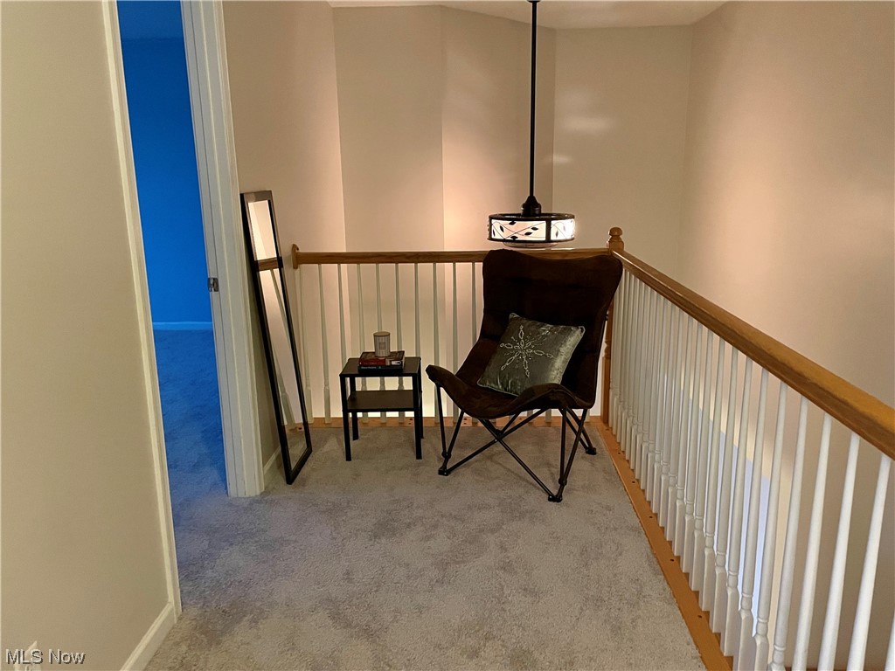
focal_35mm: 26
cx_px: 448
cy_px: 336
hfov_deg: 67.3
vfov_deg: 53.1
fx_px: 672
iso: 800
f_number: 1.6
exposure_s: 1/30
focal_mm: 4.2
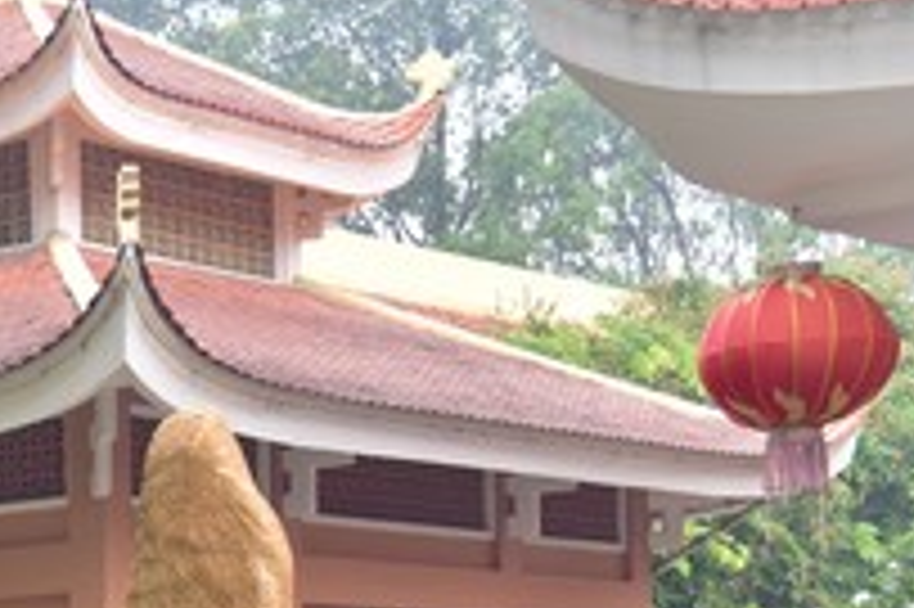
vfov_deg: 9.4
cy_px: 923
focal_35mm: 141
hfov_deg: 14.1
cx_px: -167
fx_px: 3577
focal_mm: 44
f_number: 4.5
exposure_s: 1/160
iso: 400
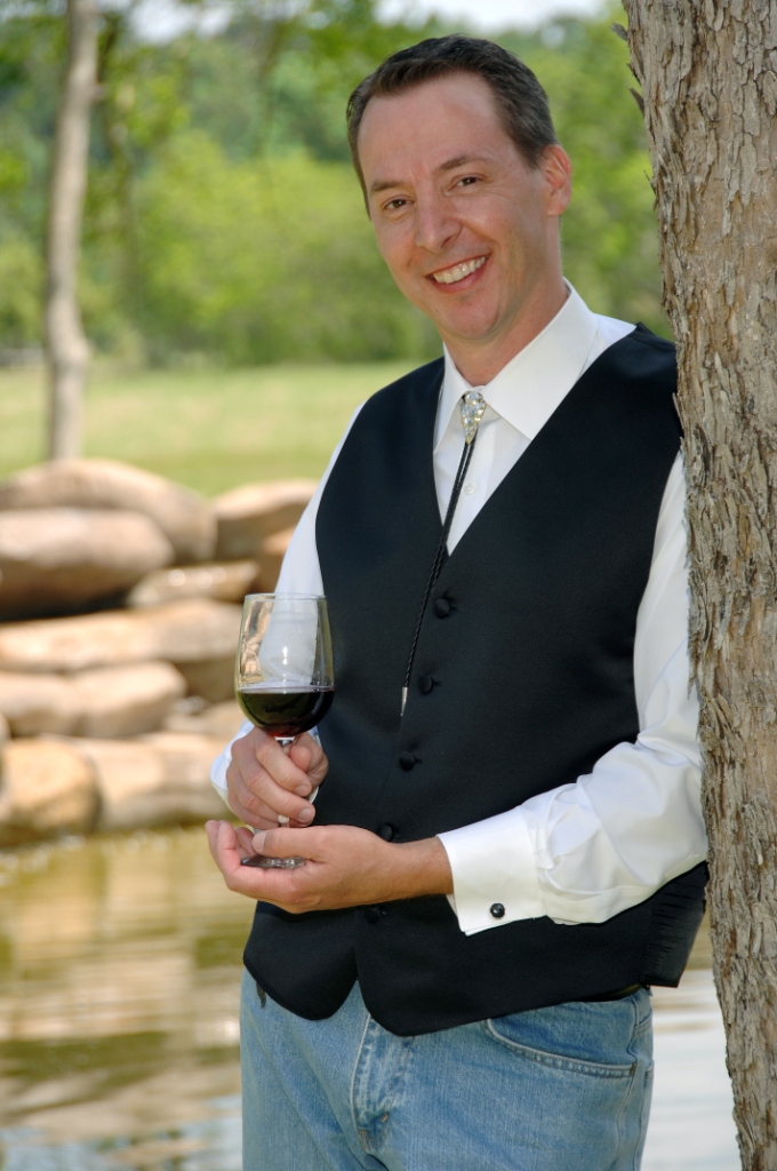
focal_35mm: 202
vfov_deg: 10.2
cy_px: 586
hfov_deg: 6.8
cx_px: 388
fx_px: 6573
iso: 200
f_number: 7.6
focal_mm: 135
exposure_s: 1/250
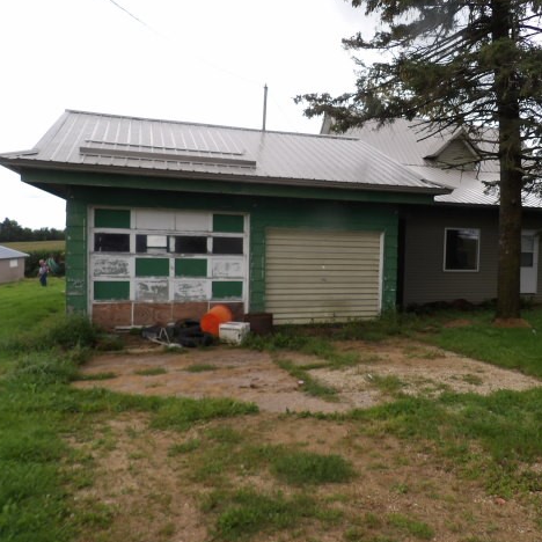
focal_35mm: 29
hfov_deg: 54.7
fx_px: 514
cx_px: 352
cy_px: 272
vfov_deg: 55.6
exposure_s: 1/447
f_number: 3.2
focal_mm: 4.3
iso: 100
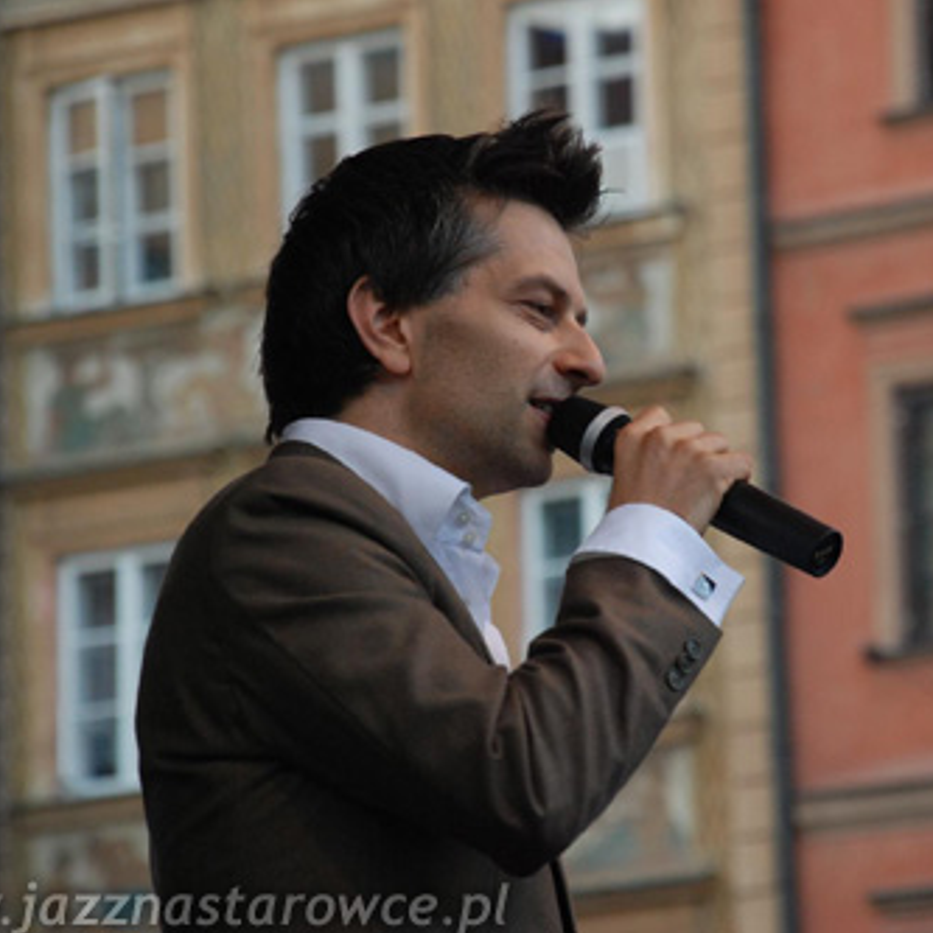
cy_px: 466
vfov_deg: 8.1
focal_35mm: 215
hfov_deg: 8.1
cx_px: 572
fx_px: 6556
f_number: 5.6
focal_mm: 112
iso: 800
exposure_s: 1/100
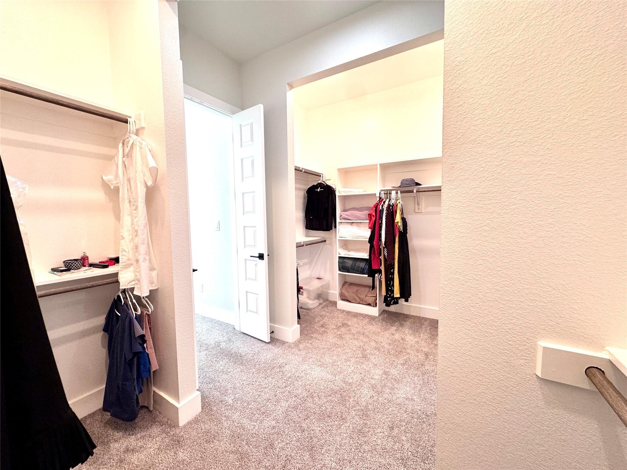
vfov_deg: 85.7
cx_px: 314
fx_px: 254
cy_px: 235
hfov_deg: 102.1
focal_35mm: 14
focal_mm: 2.22
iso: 160
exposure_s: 1/120
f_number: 2.2
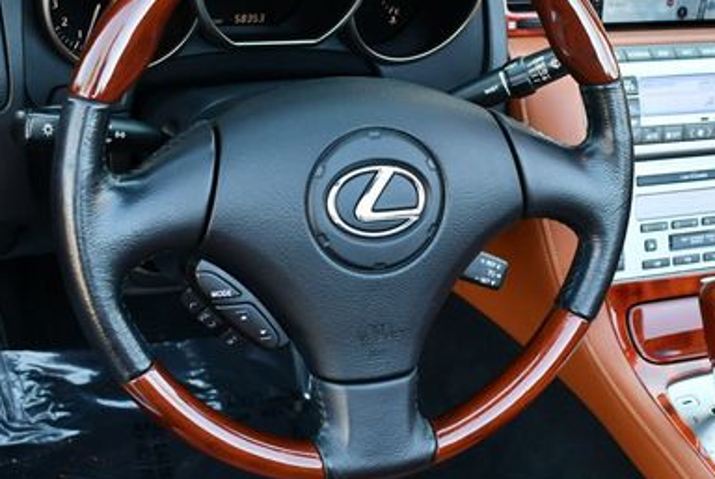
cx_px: 439
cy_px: 231
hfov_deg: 33.2
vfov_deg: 22.7
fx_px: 1193
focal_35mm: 60
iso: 720
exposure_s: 1/250
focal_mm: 18
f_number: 3.5
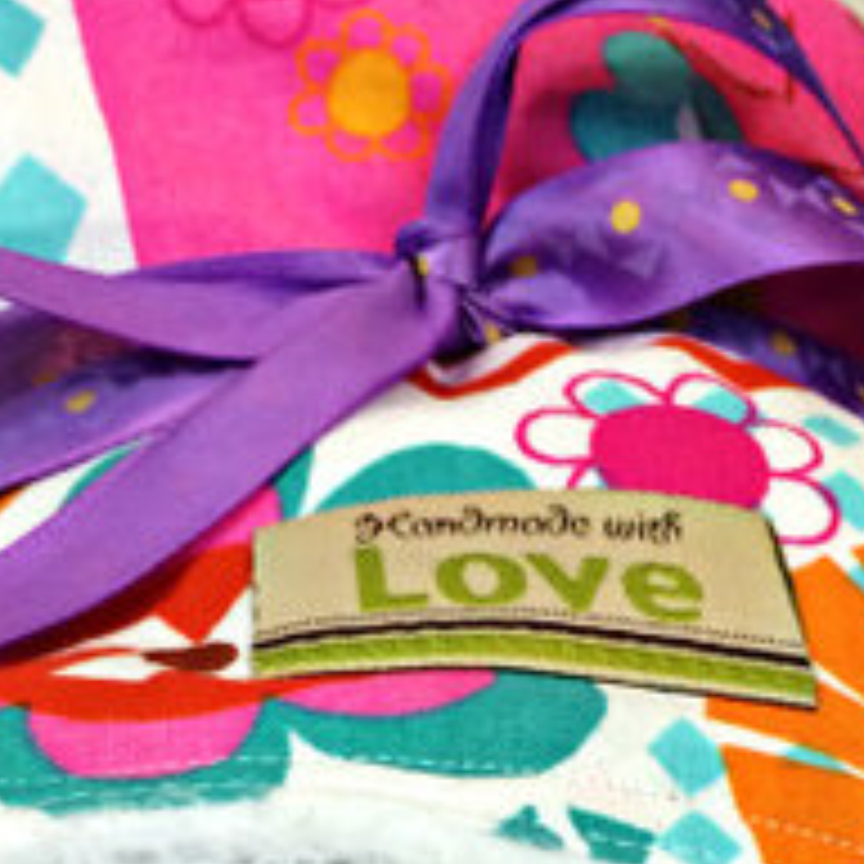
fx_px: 2598
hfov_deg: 18.9
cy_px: 1091
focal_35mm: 92
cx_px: 400
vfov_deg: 17.8
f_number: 2.2
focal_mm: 4.12
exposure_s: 1/30
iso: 50
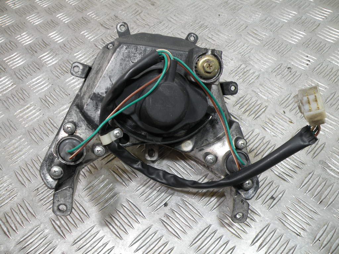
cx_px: 170
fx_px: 264
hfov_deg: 65.3
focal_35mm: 27
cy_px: 127
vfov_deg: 51.4
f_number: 2.8
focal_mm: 4.7
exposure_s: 1/59.8
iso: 69
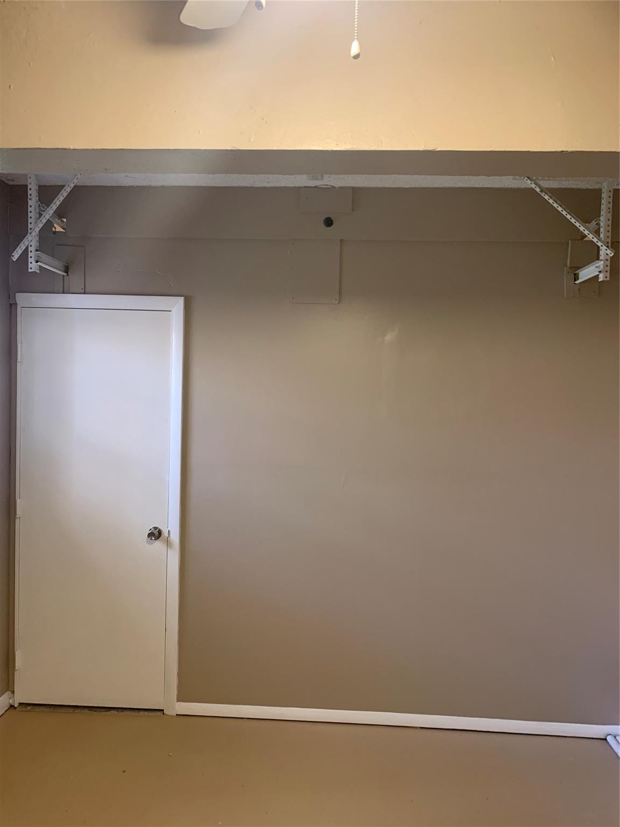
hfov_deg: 53.1
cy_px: 414
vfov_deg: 67.3
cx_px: 310
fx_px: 621
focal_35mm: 26
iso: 200
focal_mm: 4.25
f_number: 1.8
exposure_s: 1/60
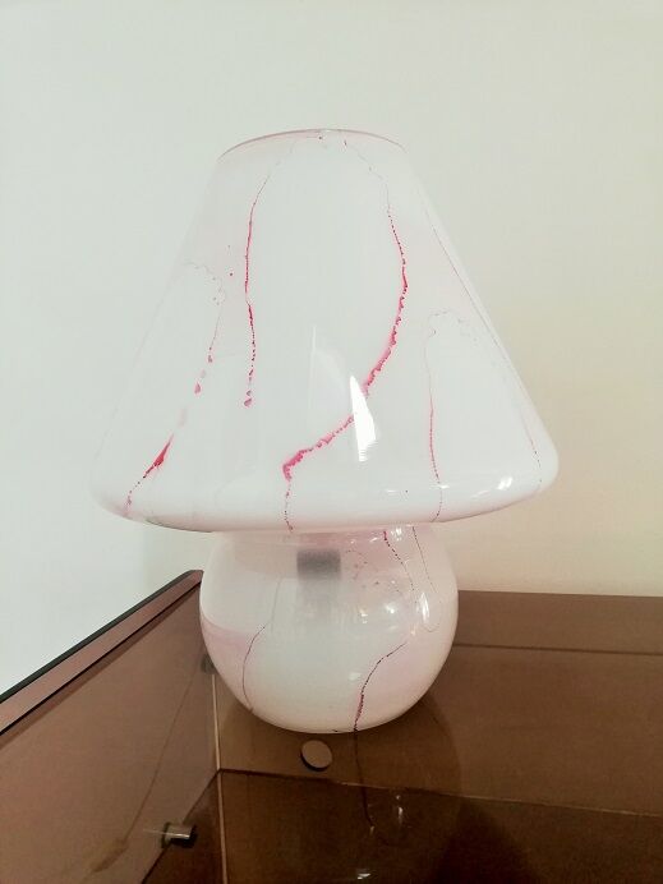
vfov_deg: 67.3
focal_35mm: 26
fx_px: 664
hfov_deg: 53.1
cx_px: 332
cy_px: 442
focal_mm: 3.81
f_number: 2.2
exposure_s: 1/33.3
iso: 200
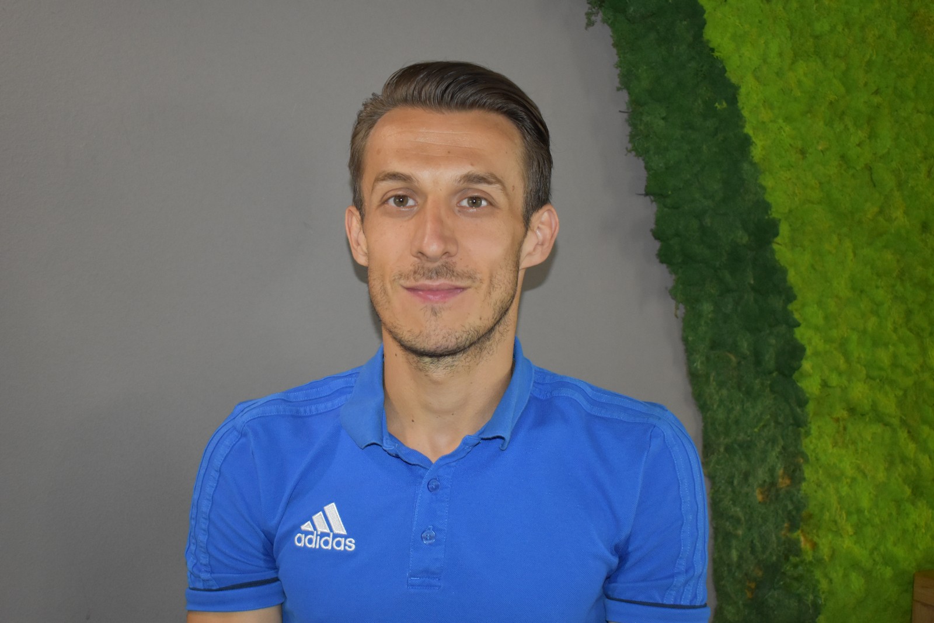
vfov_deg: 29.9
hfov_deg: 43.6
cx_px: 467
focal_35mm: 45
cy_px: 312
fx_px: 1168
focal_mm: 30
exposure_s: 1/60
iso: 2000
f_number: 4.2
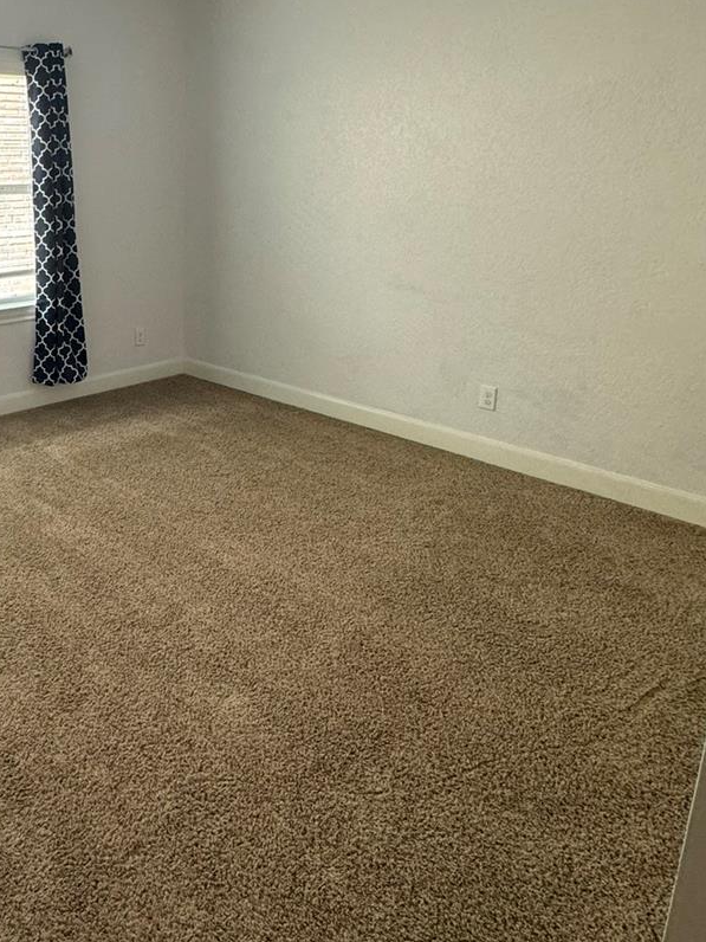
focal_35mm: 27
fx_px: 734
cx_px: 83
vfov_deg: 64.4
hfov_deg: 46.8
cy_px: 356
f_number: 2.2
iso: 250
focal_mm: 2.22
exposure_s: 1/99
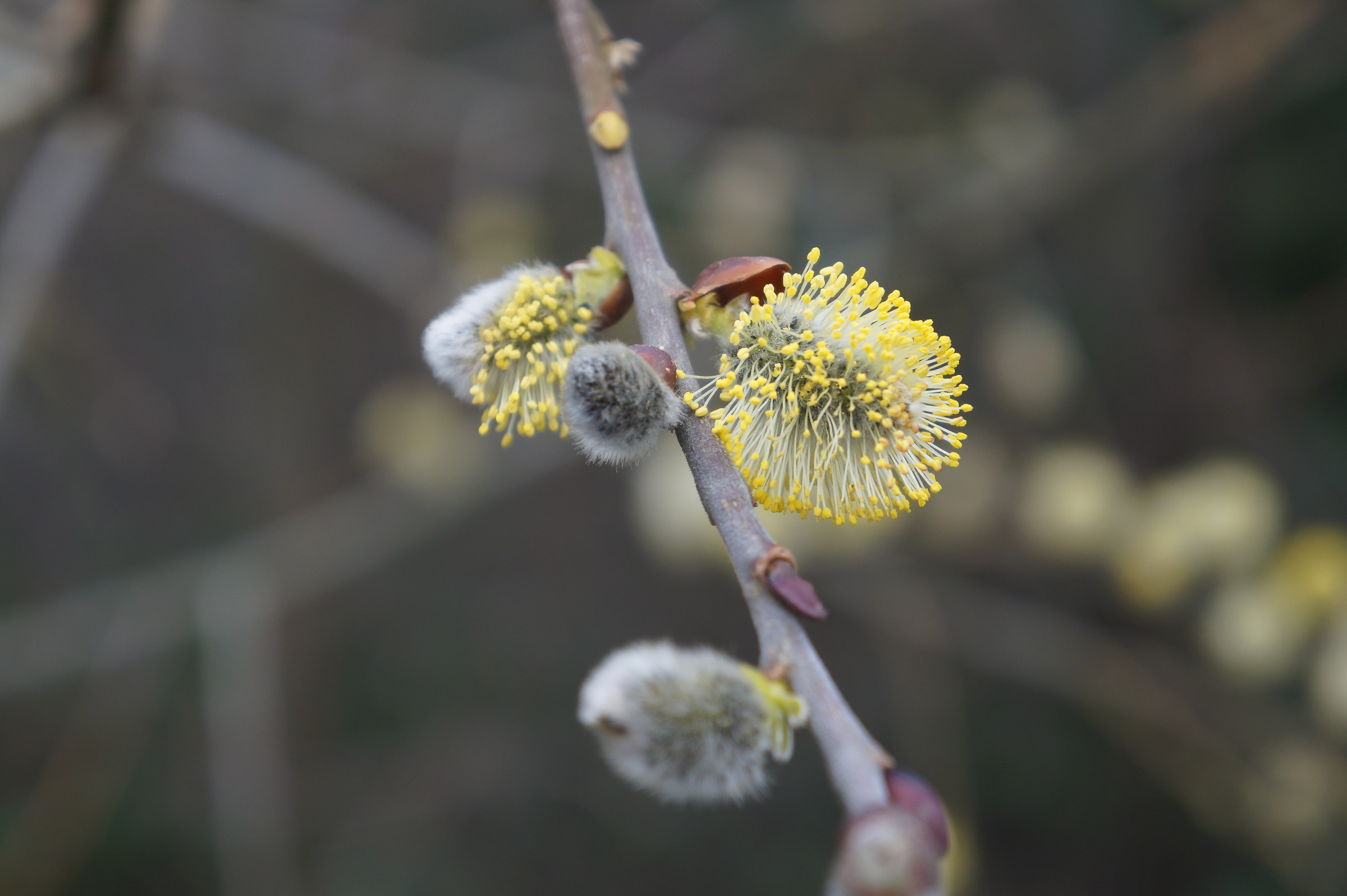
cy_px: 448
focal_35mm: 82
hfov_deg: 24.6
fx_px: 3085
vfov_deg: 16.5
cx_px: 674
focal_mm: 55
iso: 160
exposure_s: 1/100
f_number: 5.6
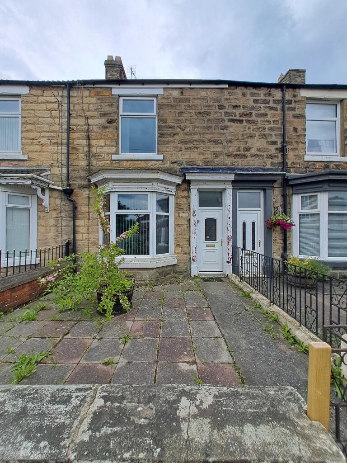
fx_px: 174
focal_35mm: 13
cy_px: 232
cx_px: 174
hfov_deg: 89.9
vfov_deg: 106.2
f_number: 2.2
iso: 40
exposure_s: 1/1637
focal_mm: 1.42
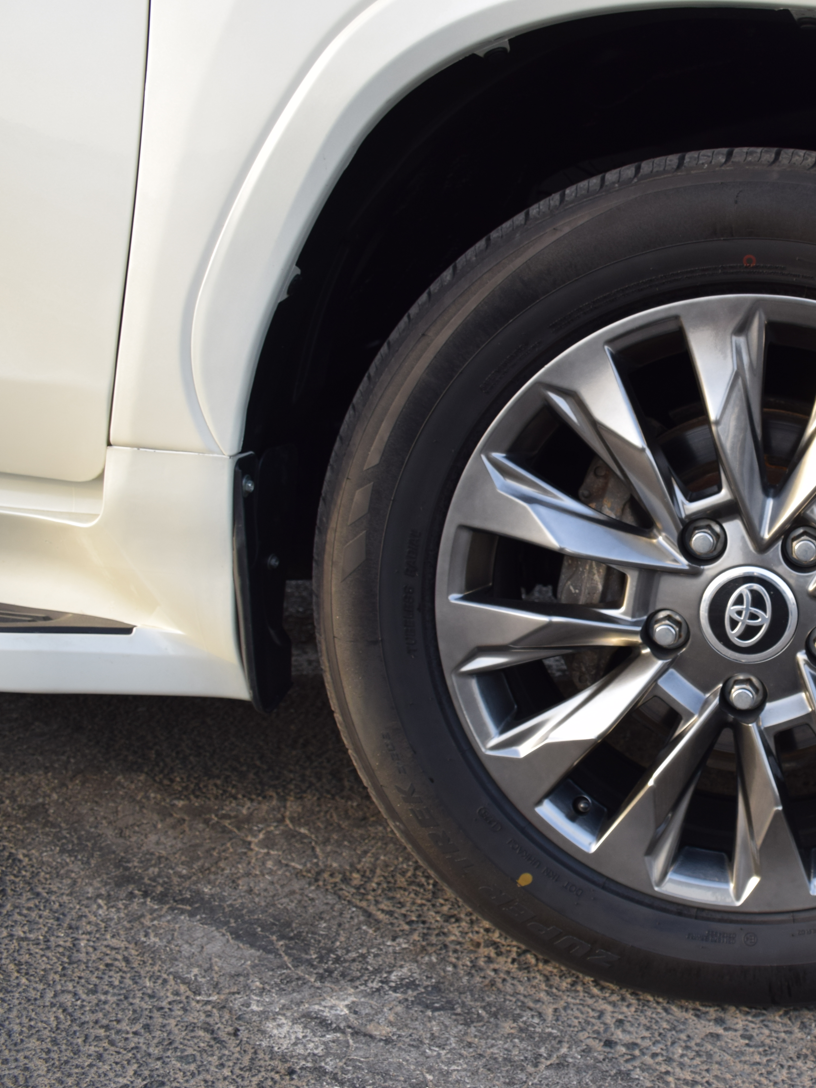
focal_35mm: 39
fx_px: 1226
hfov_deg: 34.5
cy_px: 544
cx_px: 756
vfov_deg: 47.9
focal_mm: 18
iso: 200
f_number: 5.6
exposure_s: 1/160
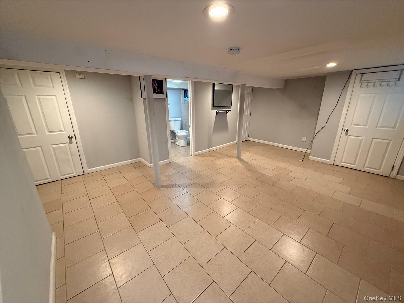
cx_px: 202
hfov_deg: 102.1
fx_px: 163
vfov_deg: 85.7
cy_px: 152
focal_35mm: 14
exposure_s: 1/60
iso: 320
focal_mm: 2.22
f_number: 2.2
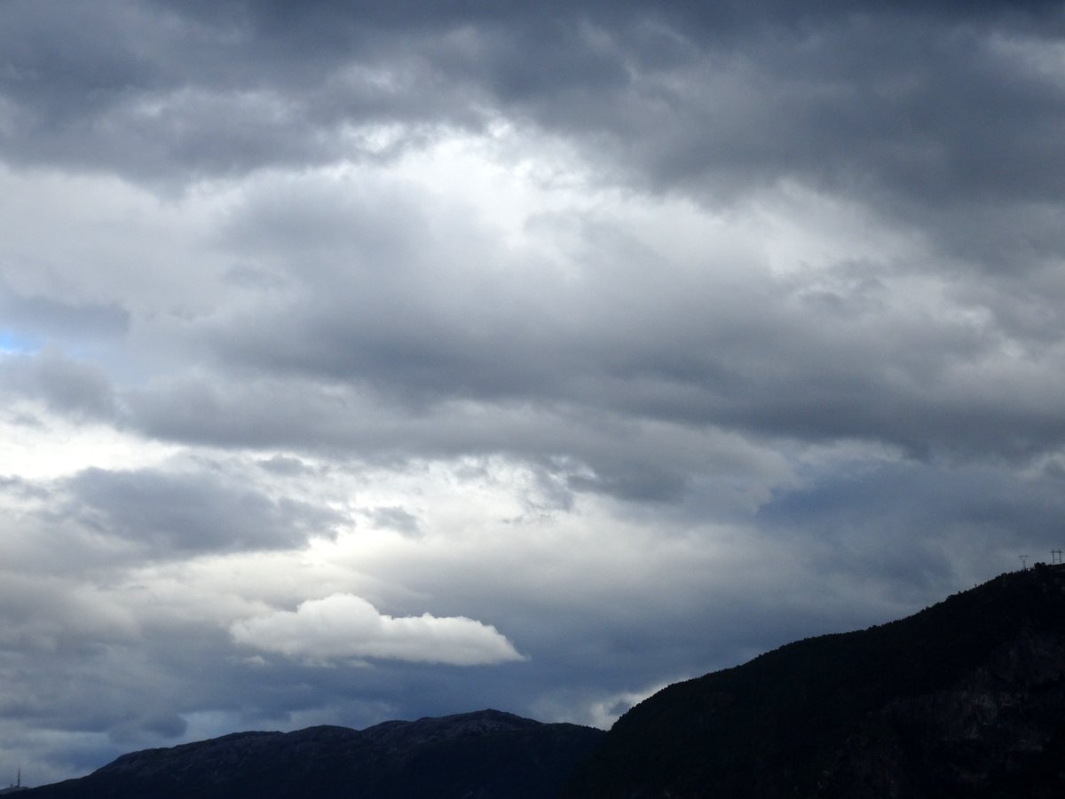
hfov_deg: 24.4
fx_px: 2461
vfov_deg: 18.4
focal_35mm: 80
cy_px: 400
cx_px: 532
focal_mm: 13.69
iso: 80
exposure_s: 1/500
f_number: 5
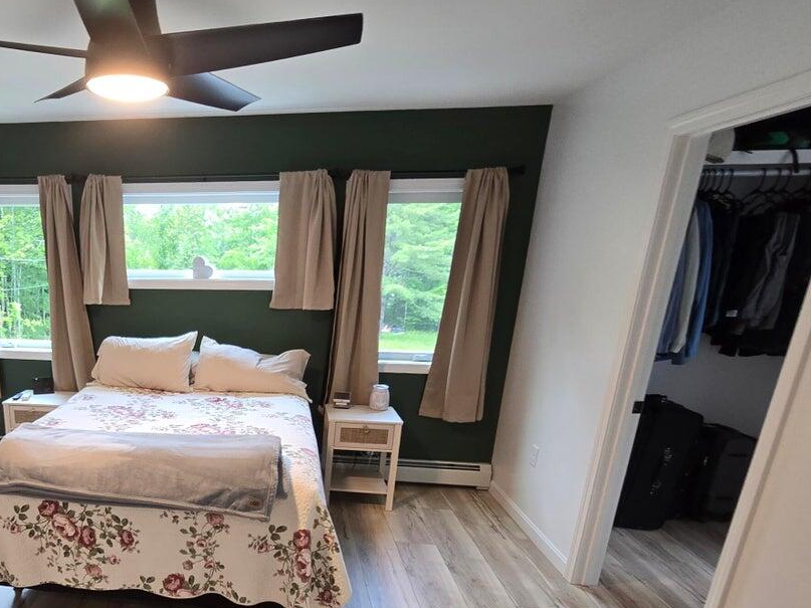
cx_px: 178
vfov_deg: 58.4
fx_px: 515
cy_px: 443
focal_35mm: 22
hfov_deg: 69.9
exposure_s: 1/60
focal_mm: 2.2
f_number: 2.2
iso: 125
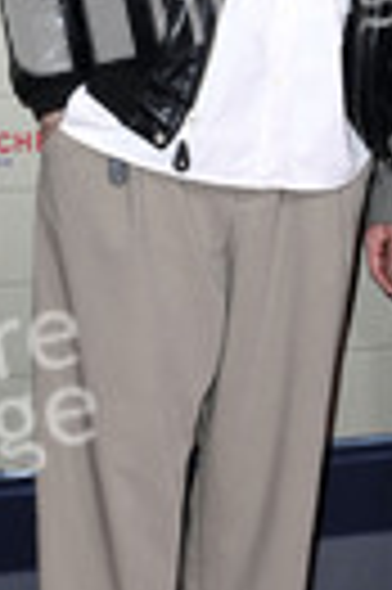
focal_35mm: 122
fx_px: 1998
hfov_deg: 11.1
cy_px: 194
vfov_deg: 16.8
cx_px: 356
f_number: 5.6
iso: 800
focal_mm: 40
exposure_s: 1/250
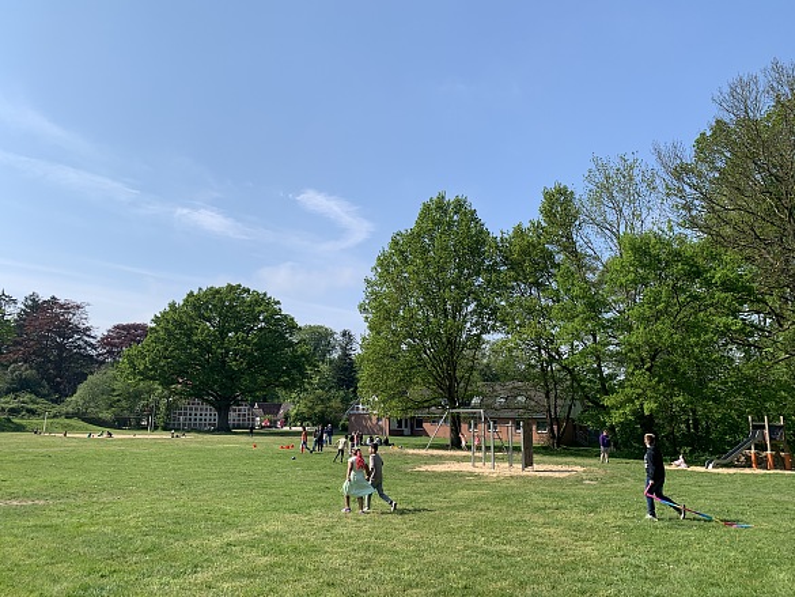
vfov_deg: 53.1
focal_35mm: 26
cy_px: 298
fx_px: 597
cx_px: 398
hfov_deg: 67.3
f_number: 1.8
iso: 25
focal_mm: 4.25
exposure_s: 1/2994
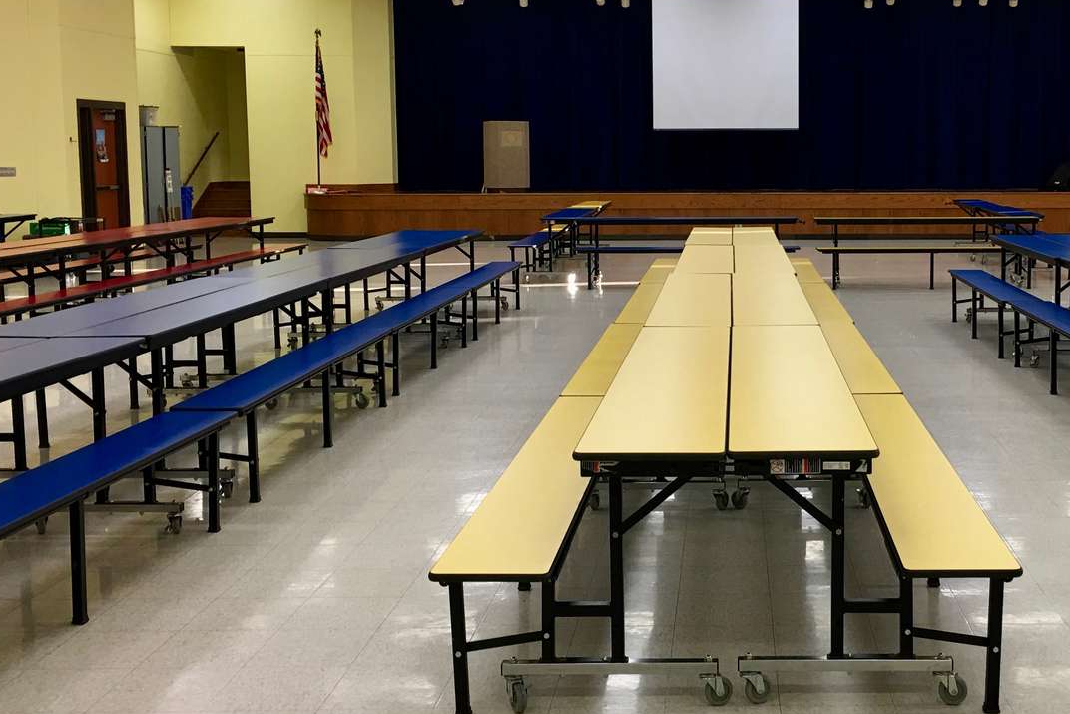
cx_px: 743
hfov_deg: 42.8
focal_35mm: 45
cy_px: 271
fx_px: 1338
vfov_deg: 29.8
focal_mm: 4.15
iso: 25
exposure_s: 1/15
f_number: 2.2
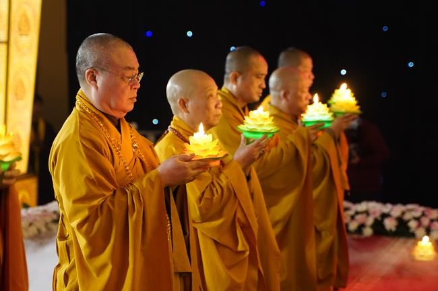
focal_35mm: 112
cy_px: 146
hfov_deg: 18.3
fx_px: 1362
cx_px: 219
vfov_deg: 12.2
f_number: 2.8
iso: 2500
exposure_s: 1/40
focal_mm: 75
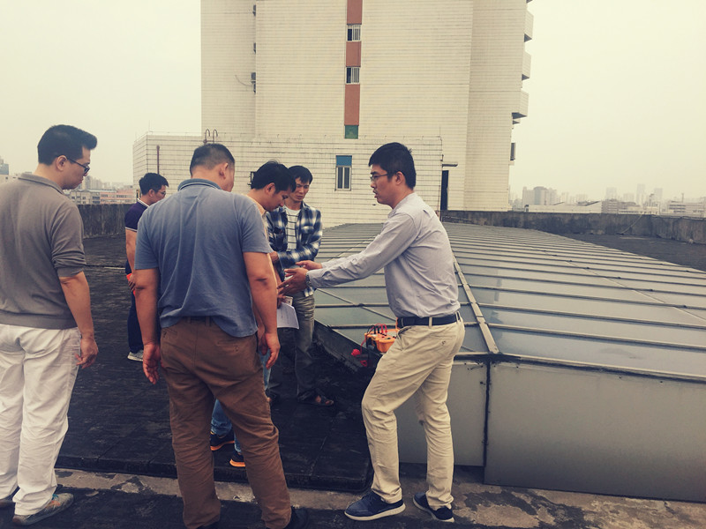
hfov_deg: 61.7
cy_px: 264
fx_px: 591
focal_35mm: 29
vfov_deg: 48.2
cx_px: 353
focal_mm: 4.15
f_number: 2.2
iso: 32
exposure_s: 1/842
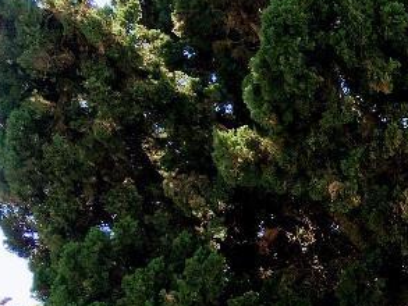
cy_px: 490
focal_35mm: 99
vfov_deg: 13.8
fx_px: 1167
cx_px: 684
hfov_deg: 17.1
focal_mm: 4.15
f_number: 2.2
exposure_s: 1/490
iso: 25
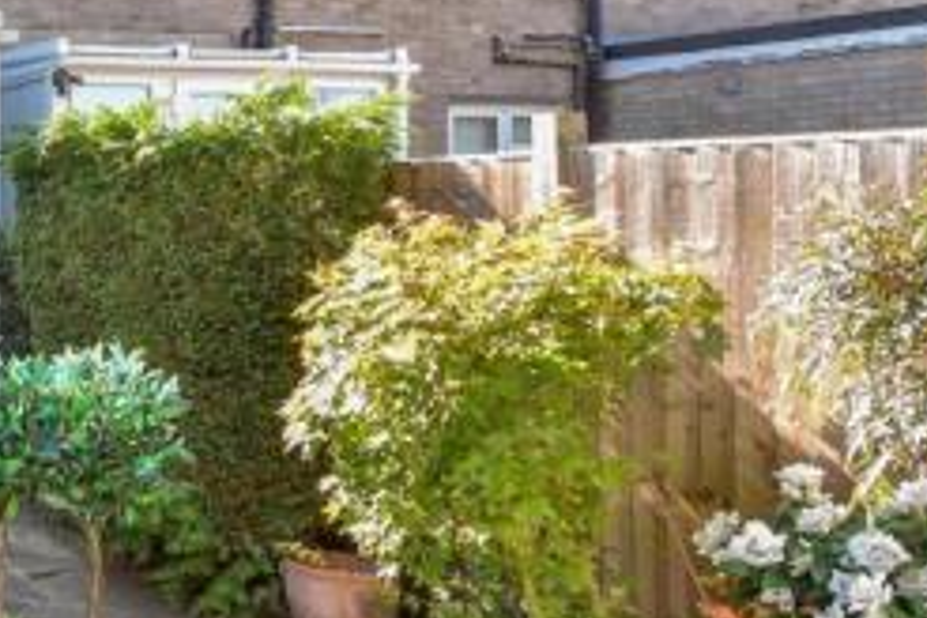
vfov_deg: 33.0
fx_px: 1030
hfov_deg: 36.8
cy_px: 194
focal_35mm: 40
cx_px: -194
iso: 160
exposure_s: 1/30
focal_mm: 10
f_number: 8
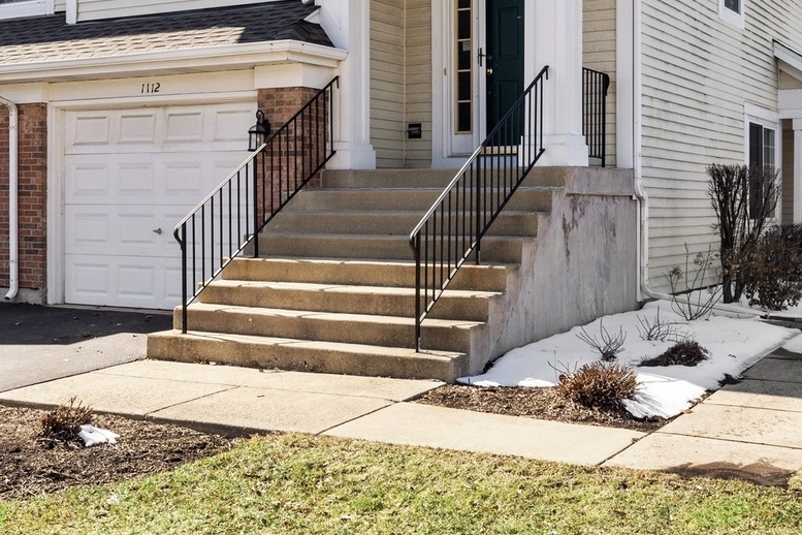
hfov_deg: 39.6
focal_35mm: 50
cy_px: -12
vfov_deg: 25.5
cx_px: 427
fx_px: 1114
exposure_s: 1/500
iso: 200
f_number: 9
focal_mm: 24
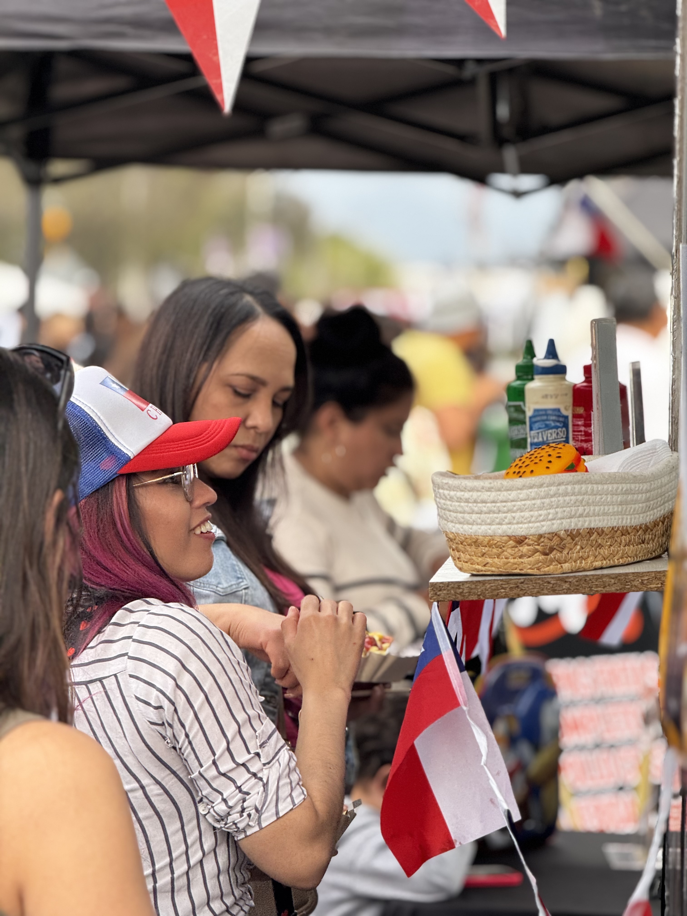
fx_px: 3175
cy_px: 458
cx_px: 344
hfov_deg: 12.3
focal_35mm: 120
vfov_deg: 16.4
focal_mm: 15.66
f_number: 2.8
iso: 80
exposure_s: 1/99
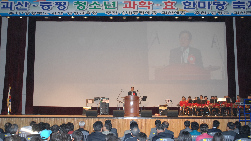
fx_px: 339
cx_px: 125
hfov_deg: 40.6
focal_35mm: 51
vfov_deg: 23.5
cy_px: 66
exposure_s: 1/60
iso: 800
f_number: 6.7
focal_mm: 32
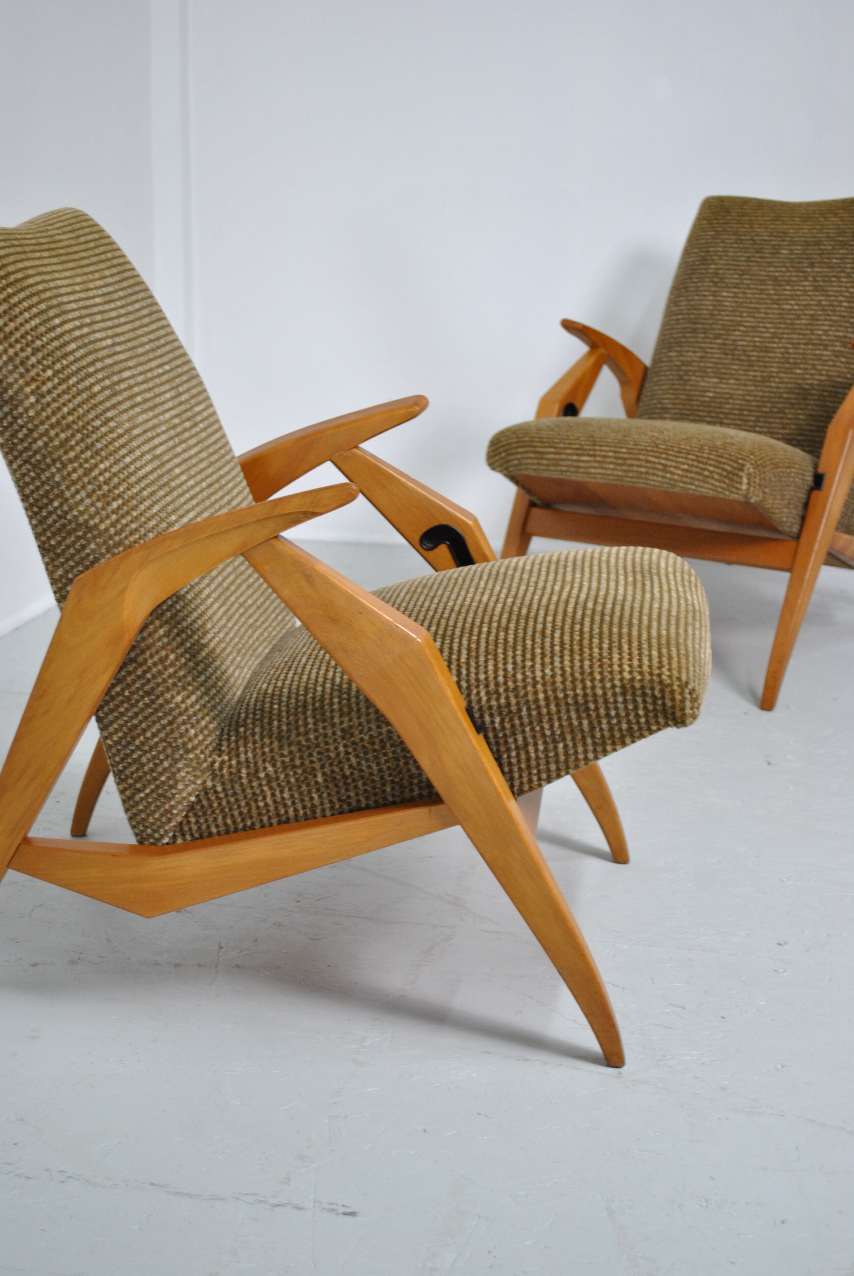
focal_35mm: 51
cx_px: 427
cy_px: 638
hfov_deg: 26.6
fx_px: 1809
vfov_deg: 38.8
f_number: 5
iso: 500
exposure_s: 1/30
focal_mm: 34
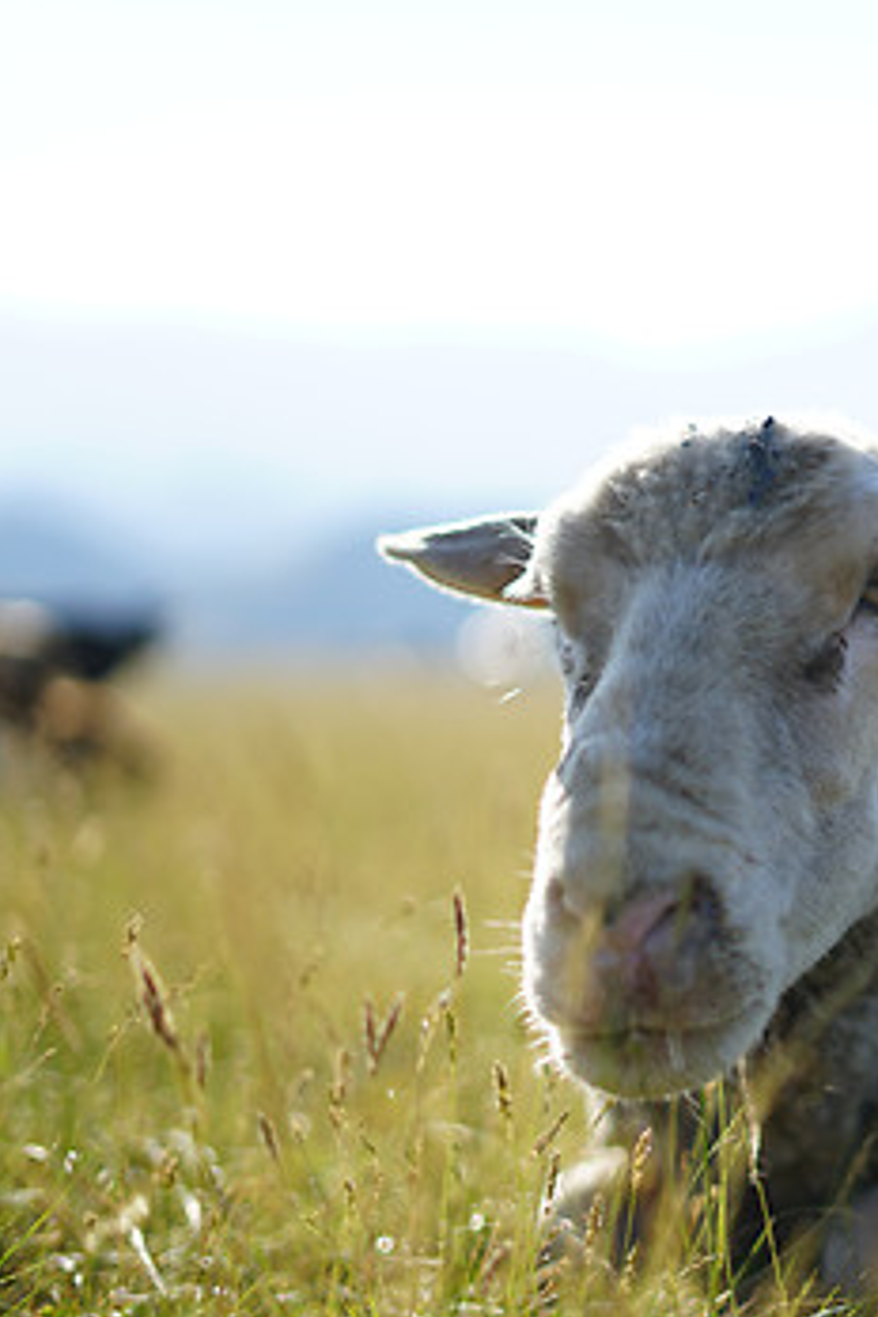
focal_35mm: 92
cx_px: 1135
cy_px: 740
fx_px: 3365
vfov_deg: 22.1
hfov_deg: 14.3
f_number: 1.8
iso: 100
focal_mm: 50
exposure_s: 1/2000
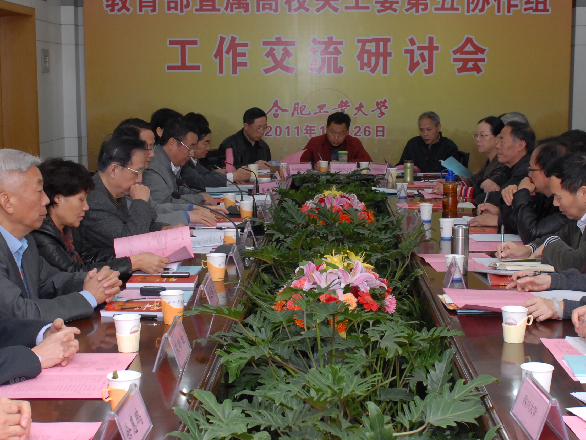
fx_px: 1016
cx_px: 315
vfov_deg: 24.4
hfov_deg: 32.2
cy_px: 228
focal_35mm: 60
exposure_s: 1/50
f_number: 5.6
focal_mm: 24
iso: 400
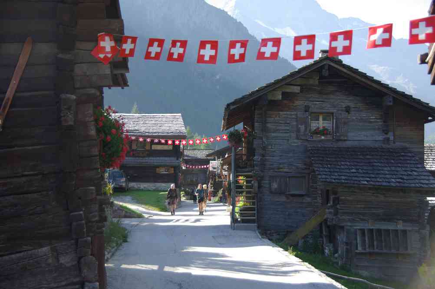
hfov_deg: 28.1
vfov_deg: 18.9
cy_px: 144
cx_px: 218
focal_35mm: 72
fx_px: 869
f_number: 5.6
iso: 100
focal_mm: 47.5
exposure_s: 1/125
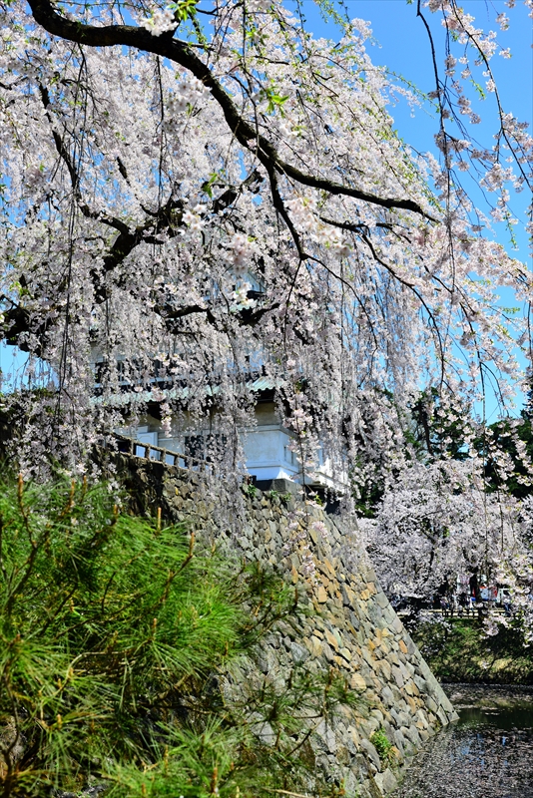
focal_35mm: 38
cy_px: 399
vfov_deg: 50.7
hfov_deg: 35.1
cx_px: 266
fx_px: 843
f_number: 9
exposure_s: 1/320
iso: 250
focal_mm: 38
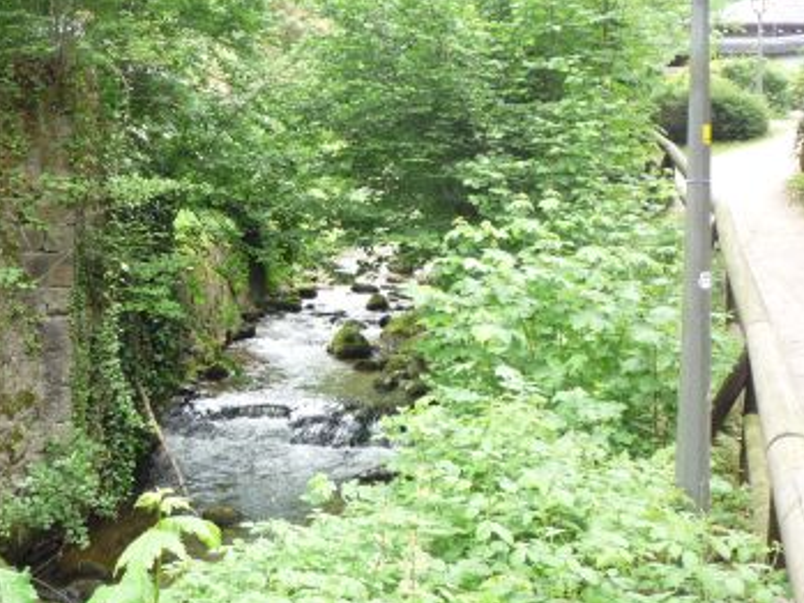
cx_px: 270
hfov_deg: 42.4
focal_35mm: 44
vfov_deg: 32.6
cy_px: 203
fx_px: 1022
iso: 100
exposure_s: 1/60
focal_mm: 5.2
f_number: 3.3
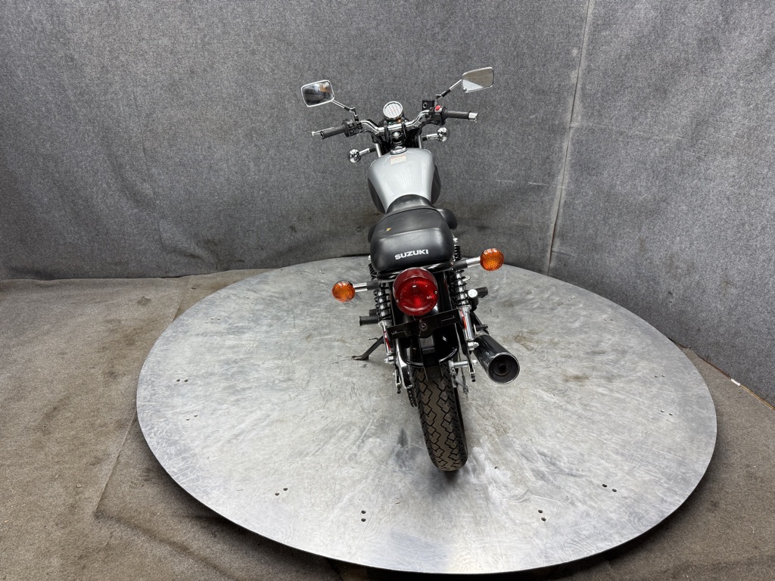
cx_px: 388
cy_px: 290
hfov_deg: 71.6
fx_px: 537
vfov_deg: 56.8
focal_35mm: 24
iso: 100
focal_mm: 6.76
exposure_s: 1/120
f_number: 1.78
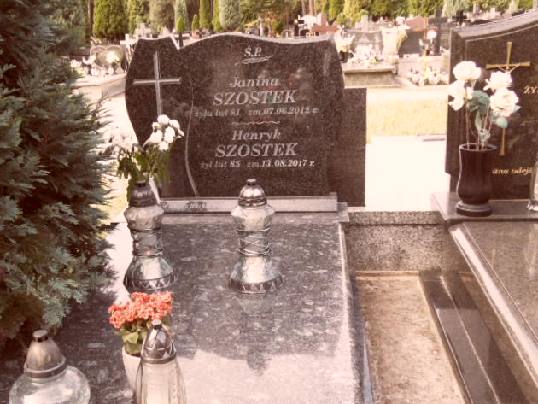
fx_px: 606
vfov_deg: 36.8
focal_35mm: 39
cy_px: 224
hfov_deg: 47.4
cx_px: 198
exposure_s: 1/180
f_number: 3.2
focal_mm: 3.9
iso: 80
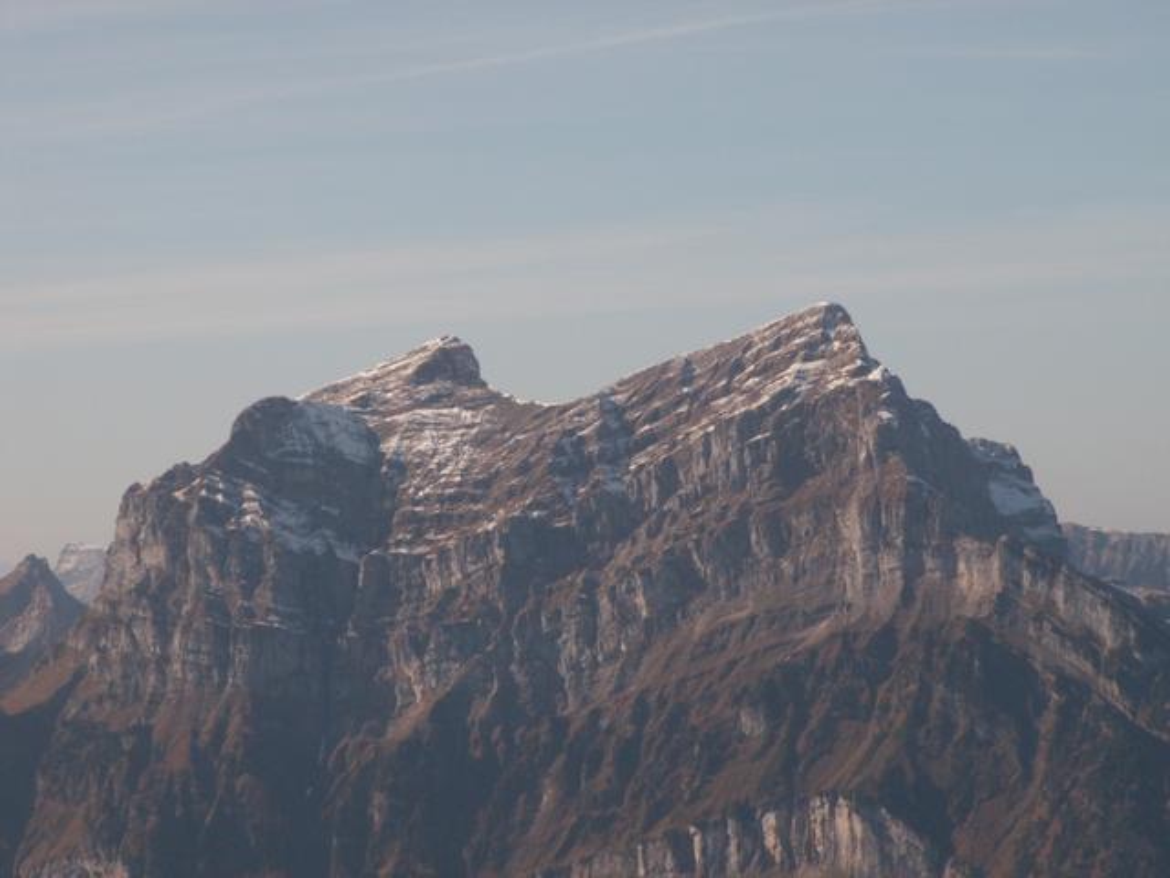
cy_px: 439
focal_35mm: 157
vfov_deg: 9.5
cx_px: 585
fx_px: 5307
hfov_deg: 12.6
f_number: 8
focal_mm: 25.75
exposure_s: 1/200
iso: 50
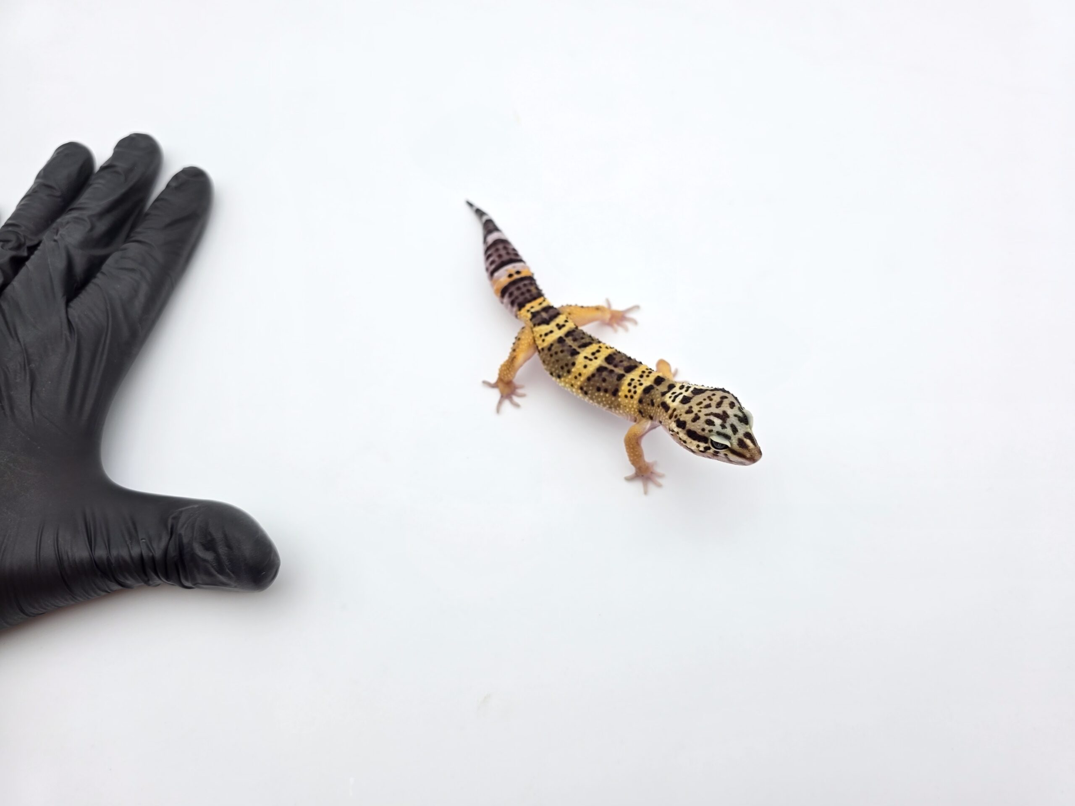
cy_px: 403
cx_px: 538
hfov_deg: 73.9
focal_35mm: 23
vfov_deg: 58.9
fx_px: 714
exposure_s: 1/359
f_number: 1.7
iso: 25
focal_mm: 6.3
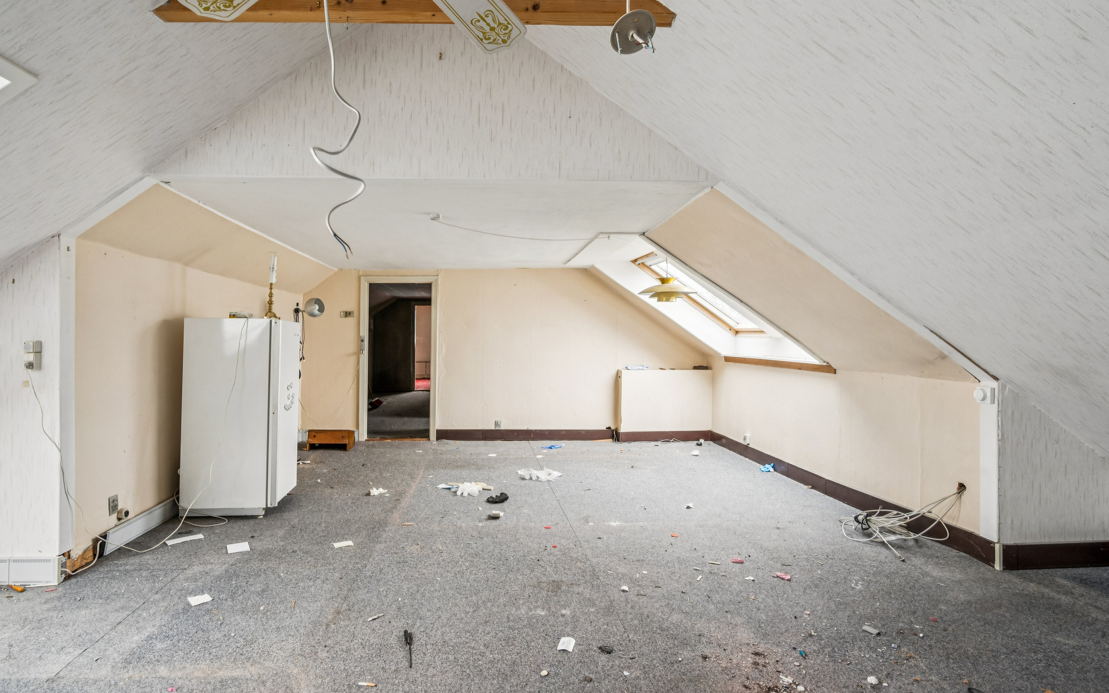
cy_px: 345
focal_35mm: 18
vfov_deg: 66.4
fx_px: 530
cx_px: 547
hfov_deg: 92.6
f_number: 9
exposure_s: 1/13
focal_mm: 16.5
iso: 640
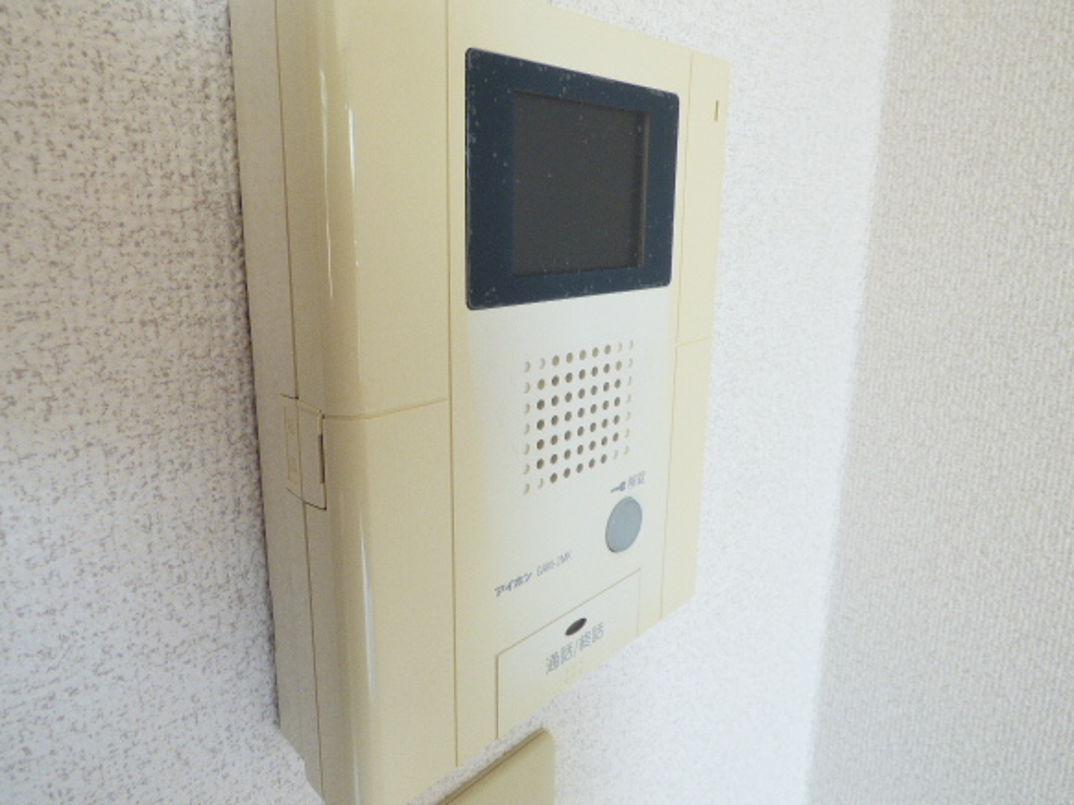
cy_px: 364
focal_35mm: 22
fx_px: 682
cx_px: 524
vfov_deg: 60.9
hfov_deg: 76.4
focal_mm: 3.58
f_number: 4
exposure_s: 1/20
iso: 100
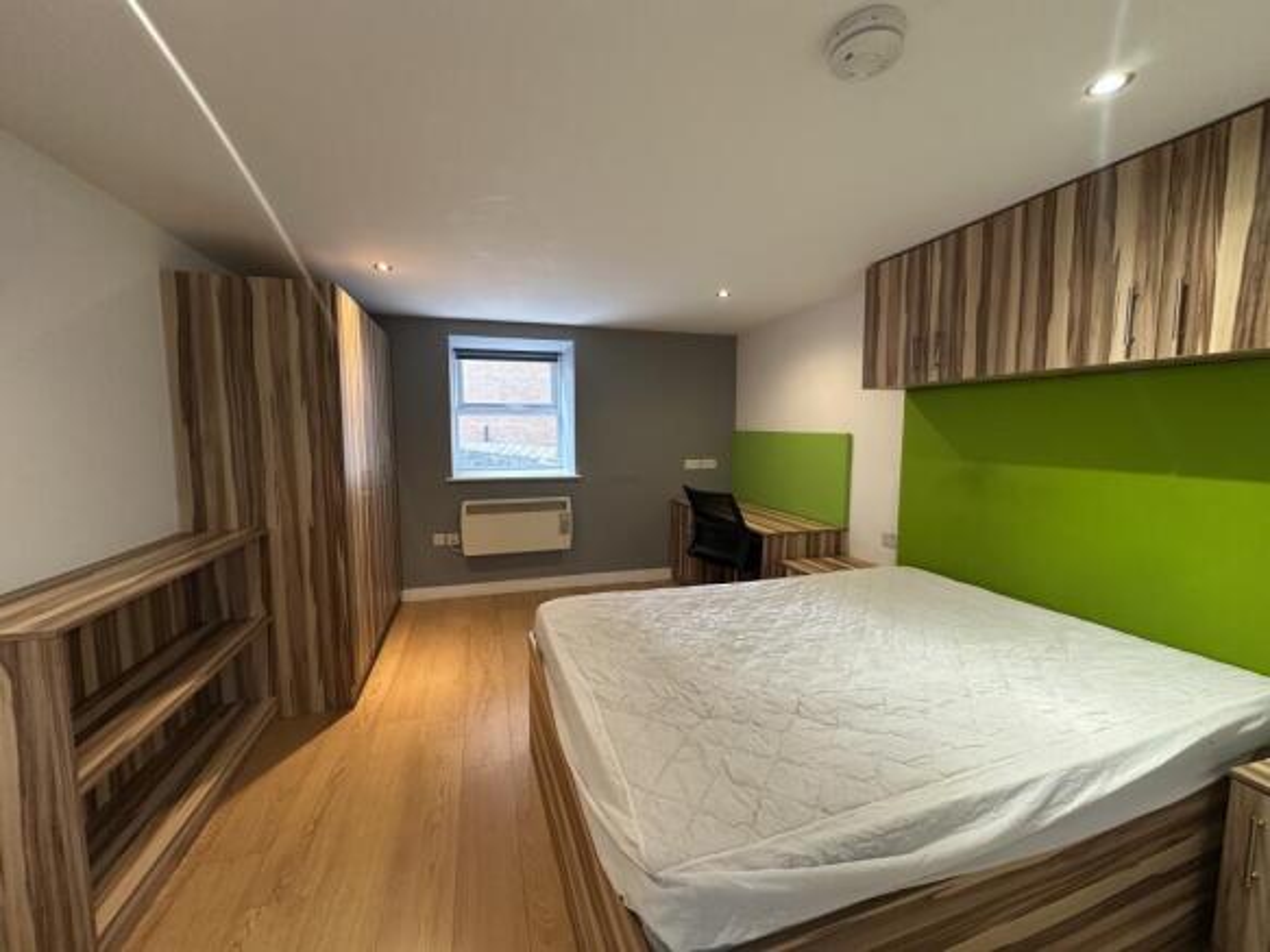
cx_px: 635
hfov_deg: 102.1
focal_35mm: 14
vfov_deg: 85.7
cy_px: 476
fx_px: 514
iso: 250
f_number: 2.2
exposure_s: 1/50
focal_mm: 2.22
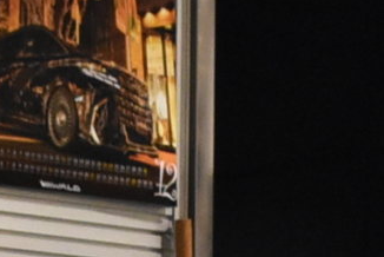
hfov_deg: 5.8
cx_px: 370
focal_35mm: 353
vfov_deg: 3.8
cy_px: 776
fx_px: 3769
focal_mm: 30
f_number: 8
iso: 2800
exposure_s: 1/50
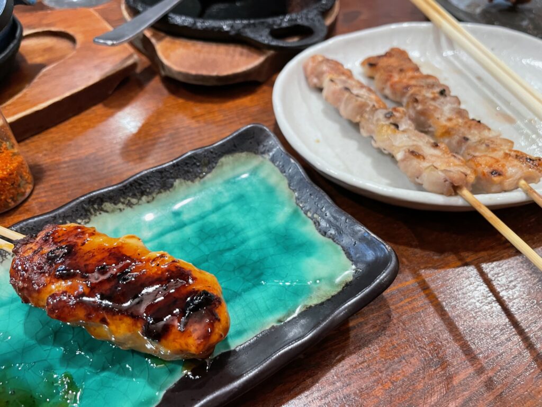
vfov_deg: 53.1
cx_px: 271
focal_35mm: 26
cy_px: 204
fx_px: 407
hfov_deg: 67.3
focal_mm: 4.2
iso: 250
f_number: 1.6
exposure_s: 1/60
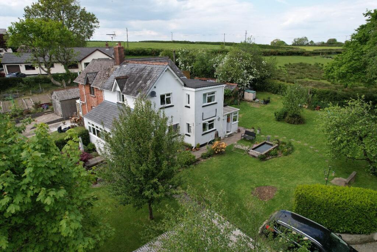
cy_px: 126
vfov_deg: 57.2
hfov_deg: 78.6
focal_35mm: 22
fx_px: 230
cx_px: 188
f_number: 2.8
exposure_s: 1/800
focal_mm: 8.38
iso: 100
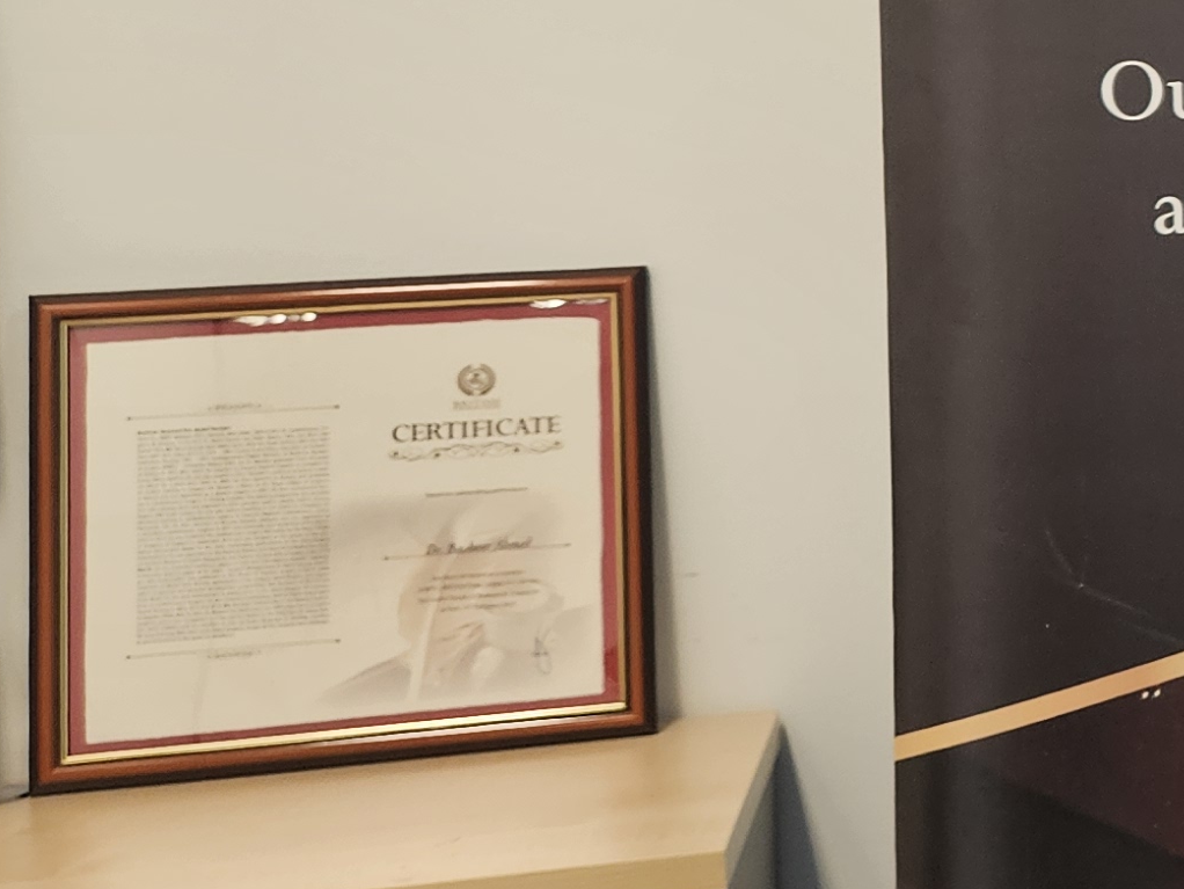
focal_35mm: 90
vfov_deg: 16.3
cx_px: 2193
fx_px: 3079
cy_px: 134
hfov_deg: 17.3
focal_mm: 5.4
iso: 160
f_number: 1.8
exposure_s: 1/100
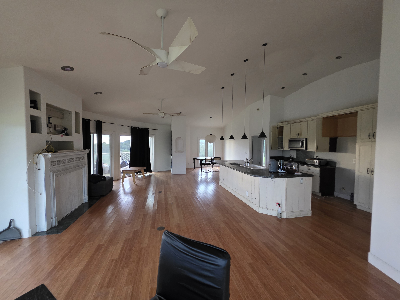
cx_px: 200
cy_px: 150
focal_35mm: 13
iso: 640
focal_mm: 2.2
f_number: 1.9
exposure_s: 1/60
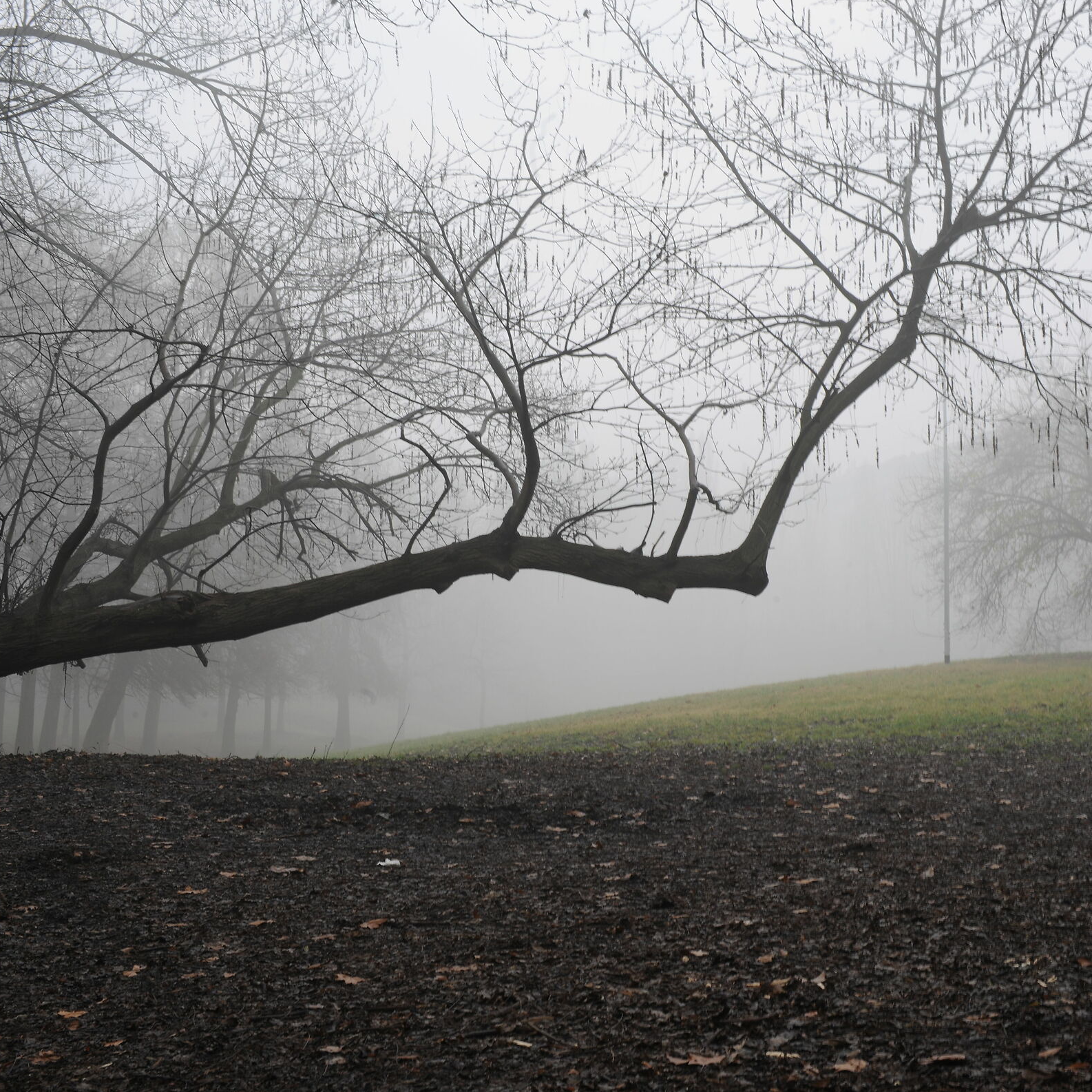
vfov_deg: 37.6
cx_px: 618
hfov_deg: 37.5
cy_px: 543
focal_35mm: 45
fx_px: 1606
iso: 200
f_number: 16
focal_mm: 35
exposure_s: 1/13
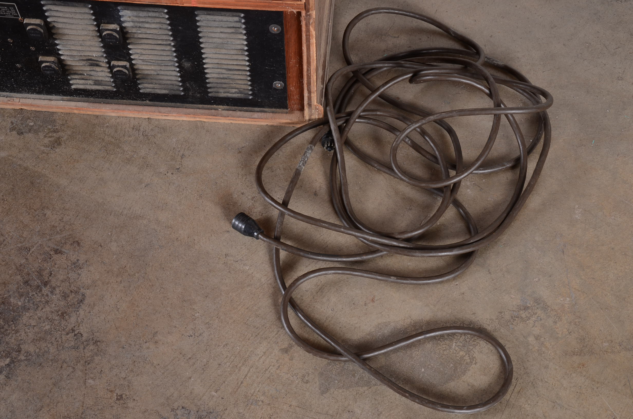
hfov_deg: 35.1
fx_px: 1000
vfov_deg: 23.7
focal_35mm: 57
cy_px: 210
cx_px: 316
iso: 160
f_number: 11
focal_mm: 38
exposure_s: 1/125
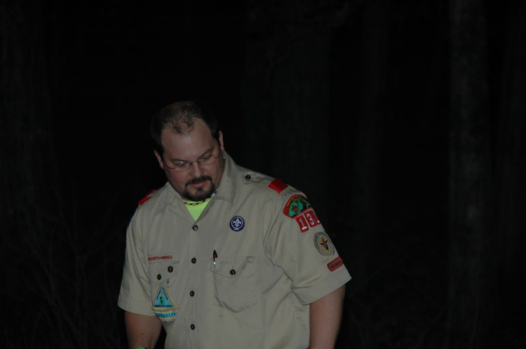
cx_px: 263
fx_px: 3721
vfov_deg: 5.4
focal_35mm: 255
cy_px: 174
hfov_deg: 8.1
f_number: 5.6
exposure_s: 1/60
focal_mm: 170
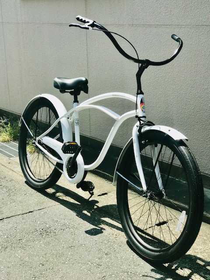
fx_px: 461
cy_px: 140
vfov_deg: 33.8
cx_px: 105
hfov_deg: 25.7
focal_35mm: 57
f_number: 2.8
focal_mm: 6.6
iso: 20
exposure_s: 1/409
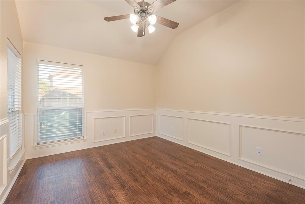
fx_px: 136
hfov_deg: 96.7
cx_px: 152
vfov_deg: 73.8
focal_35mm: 16
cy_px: 102
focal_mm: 16
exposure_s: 1/2
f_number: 7.1
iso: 100
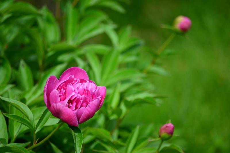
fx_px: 1915
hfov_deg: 6.9
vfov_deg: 4.6
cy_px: 76
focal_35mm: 300
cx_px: 115
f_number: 5.6
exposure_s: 1/160
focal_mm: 200
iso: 100
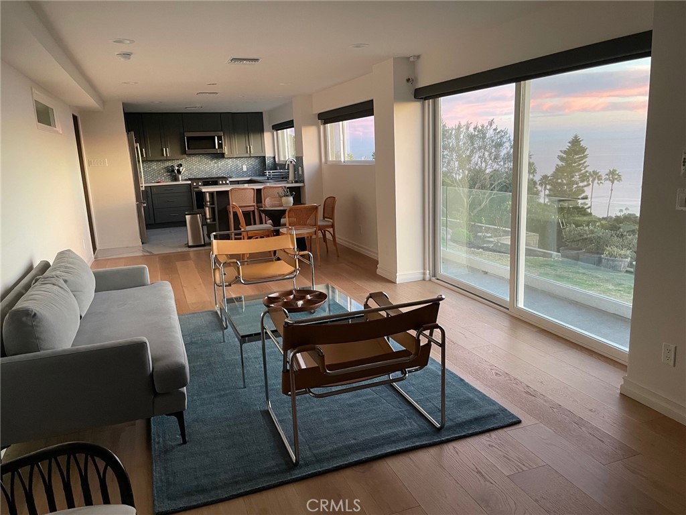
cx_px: 343
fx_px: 515
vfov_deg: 53.1
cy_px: 258
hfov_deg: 67.3
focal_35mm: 26
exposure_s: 1/60
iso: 400
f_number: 1.6
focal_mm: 4.2
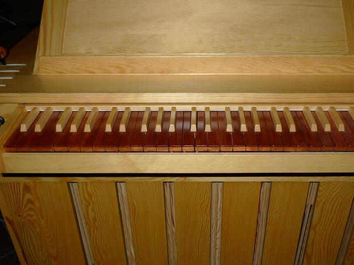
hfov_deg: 48.9
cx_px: 199
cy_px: 141
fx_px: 389
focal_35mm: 38
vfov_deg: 37.7
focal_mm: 5.1
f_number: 2
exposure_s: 1/60
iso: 100
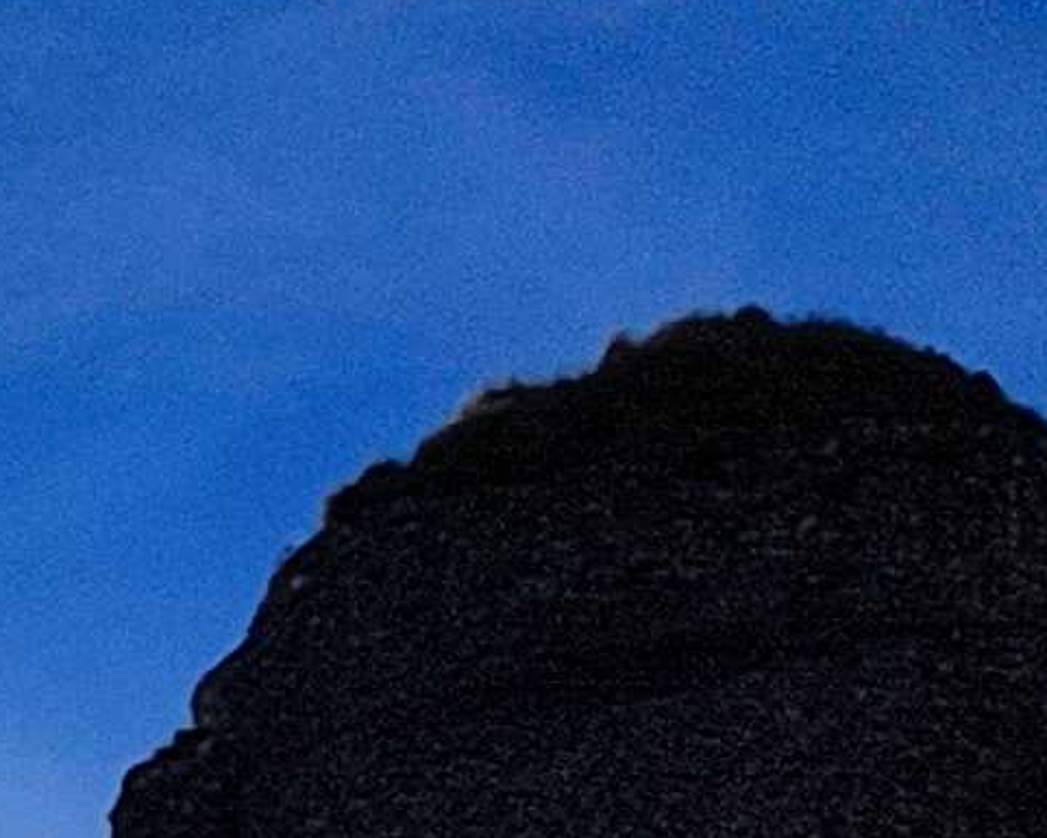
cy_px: 2891
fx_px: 6292
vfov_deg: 6.6
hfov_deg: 8.1
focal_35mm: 203
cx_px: -2135
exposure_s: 1/4577
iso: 51
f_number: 1.9
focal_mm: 6.04
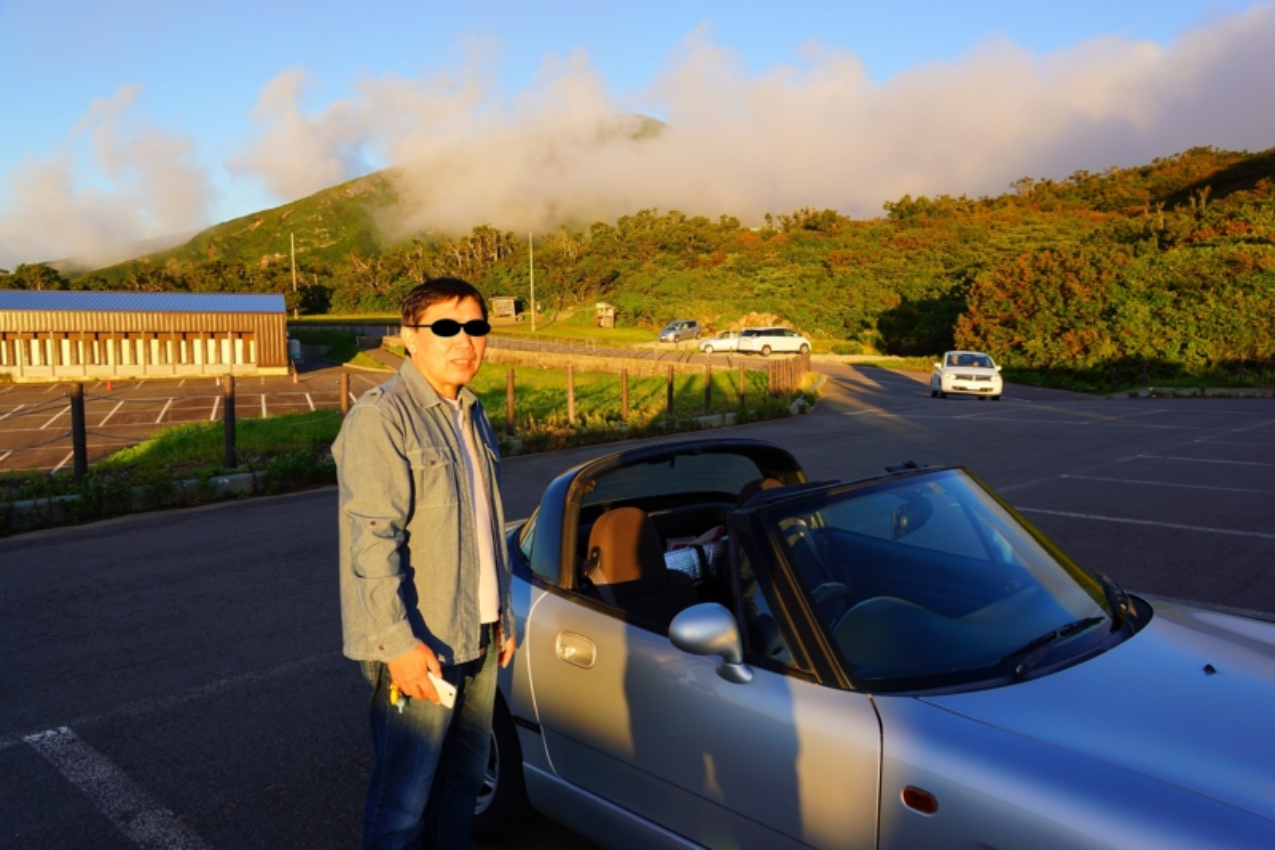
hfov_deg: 67.4
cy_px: 425
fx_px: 956
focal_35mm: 27
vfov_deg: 47.9
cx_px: 638
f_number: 5.6
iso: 100
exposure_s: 1/160
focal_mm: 18
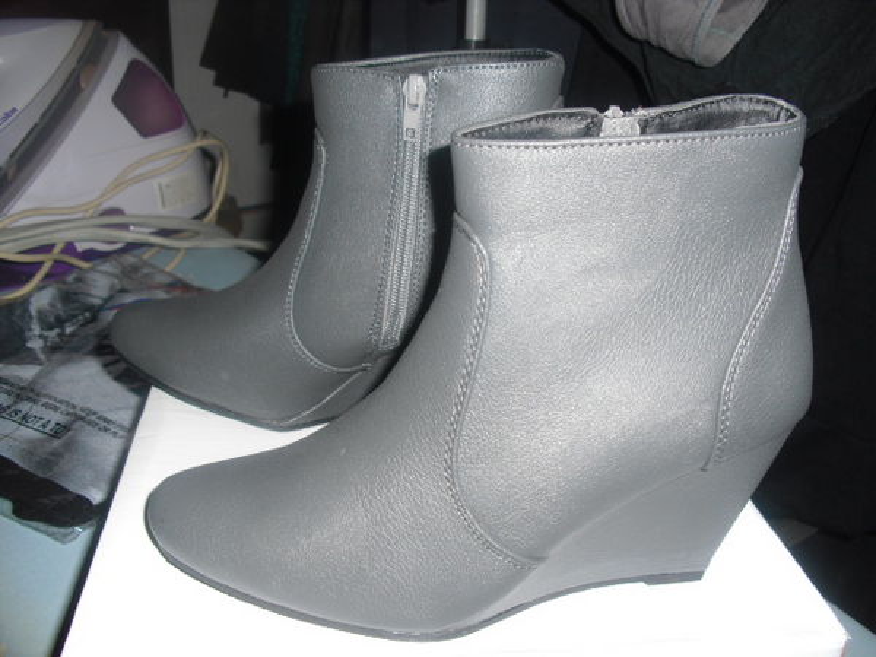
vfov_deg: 39.7
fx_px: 911
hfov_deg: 51.4
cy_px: 328
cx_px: 438
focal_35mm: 36
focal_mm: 6.3
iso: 100
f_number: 3.1
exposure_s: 1/60
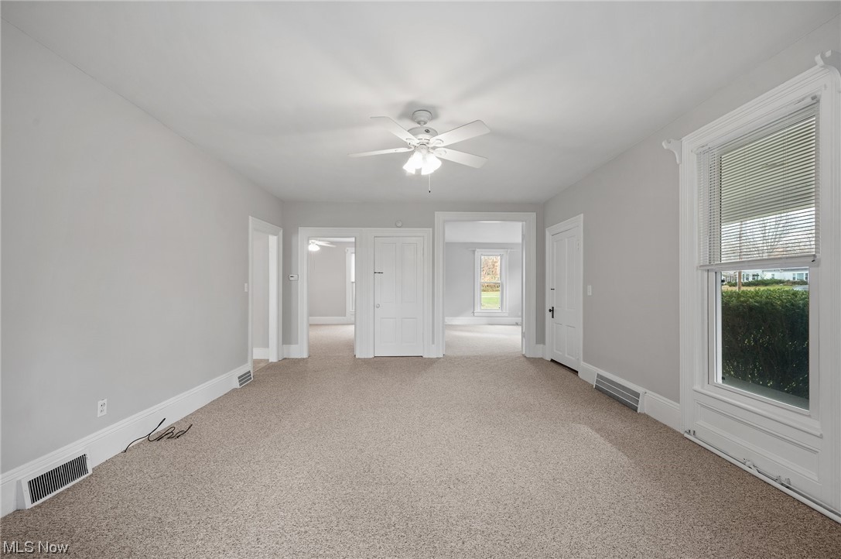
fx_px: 327
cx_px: 420
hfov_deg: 104.3
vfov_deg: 81.1
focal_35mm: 14
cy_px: 280
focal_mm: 14
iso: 400
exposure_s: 1/4
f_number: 8
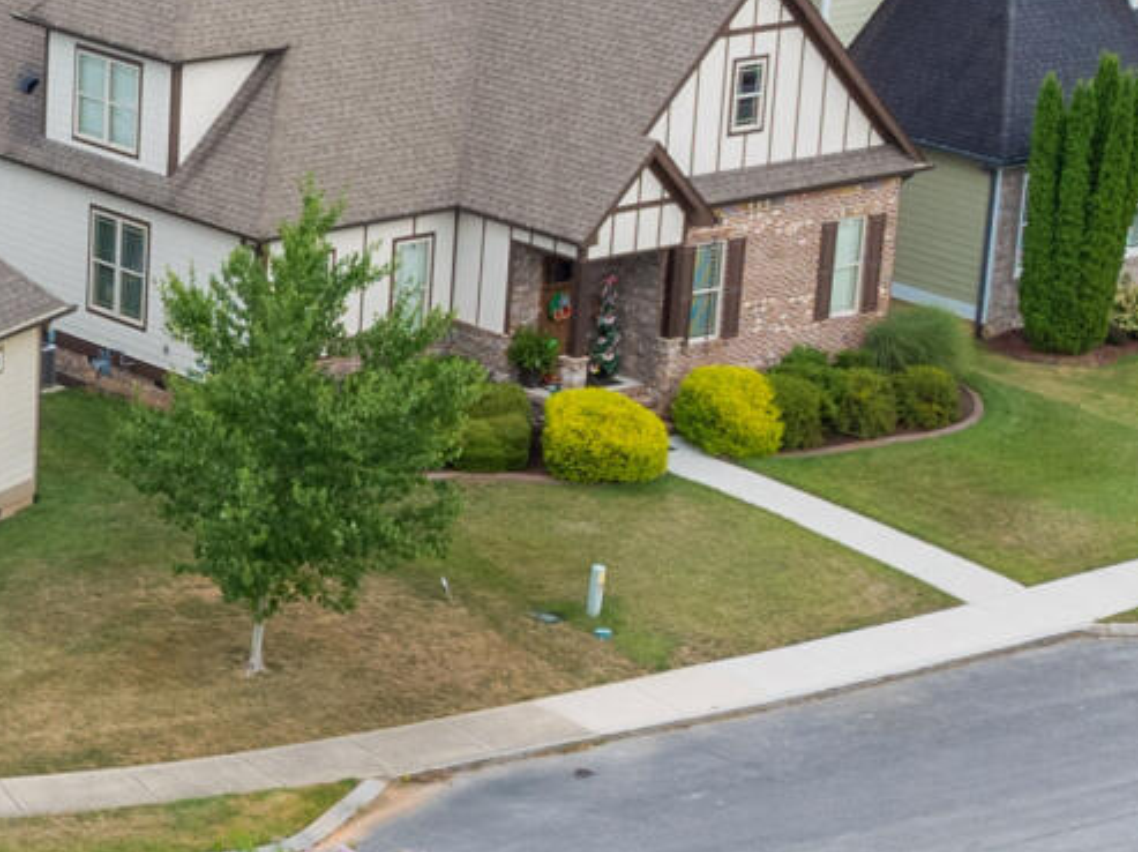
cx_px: -443
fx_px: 4796
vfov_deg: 10.1
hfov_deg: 13.0
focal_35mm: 146
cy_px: 880
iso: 100
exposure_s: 1/8
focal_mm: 12.29
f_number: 7.1
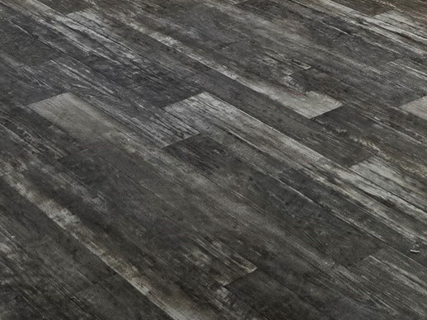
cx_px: 120
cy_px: -293
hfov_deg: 21.4
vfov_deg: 14.0
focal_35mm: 91
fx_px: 1122
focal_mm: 5.4
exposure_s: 1/180
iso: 200
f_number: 1.8
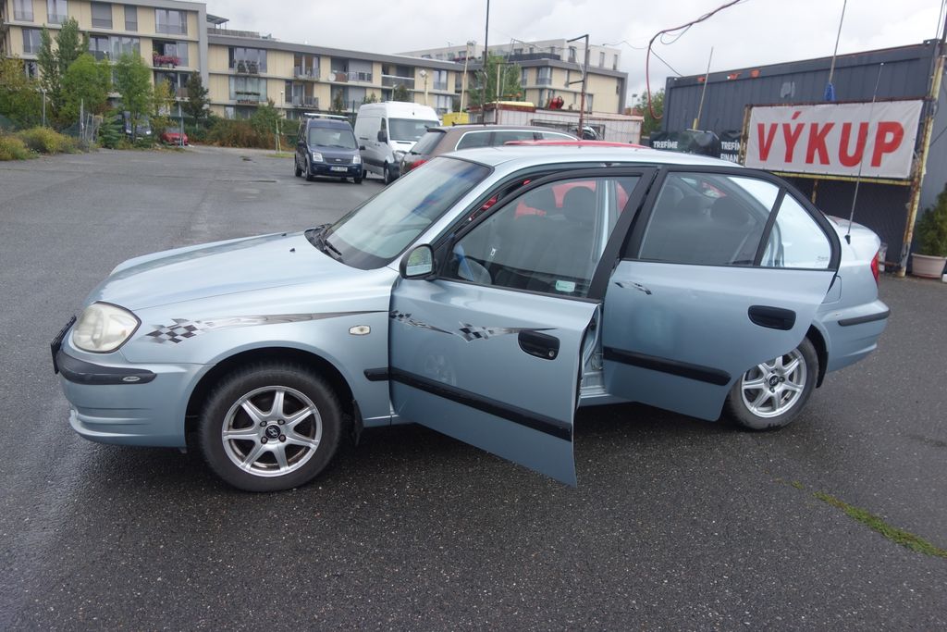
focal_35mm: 28
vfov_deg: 46.4
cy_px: 316
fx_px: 737
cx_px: 474
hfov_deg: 65.5
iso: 125
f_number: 2.2
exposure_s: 1/1600
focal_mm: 10.4
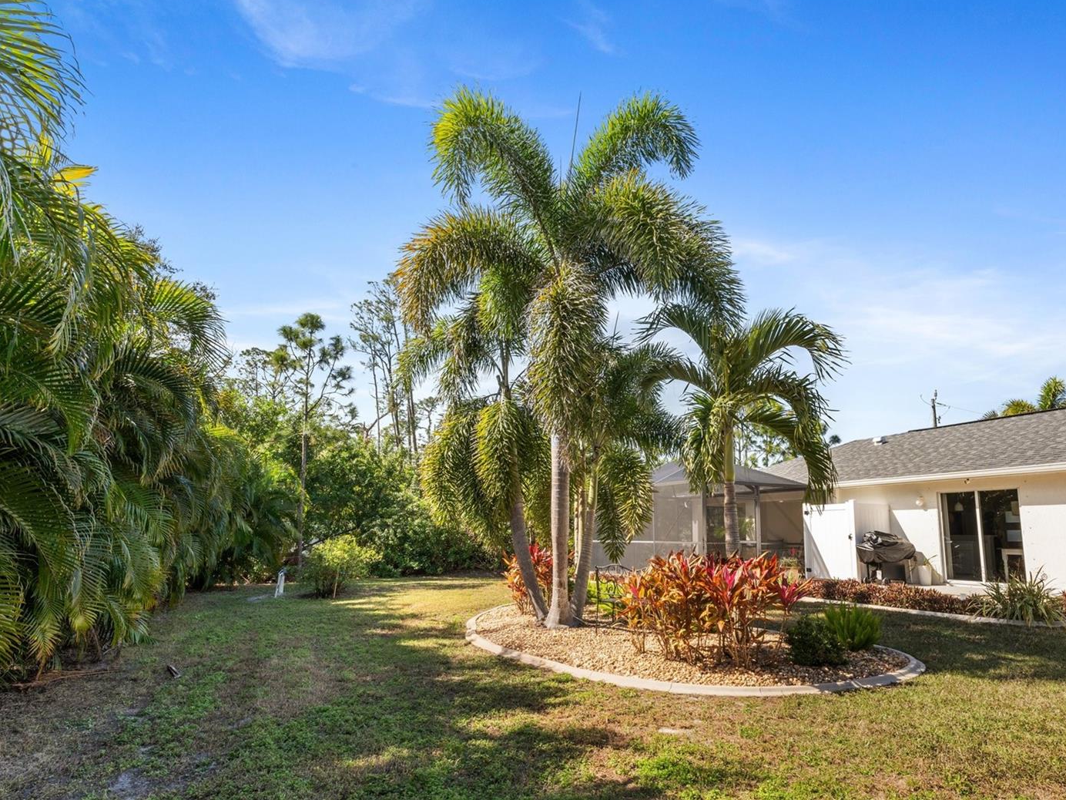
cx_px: 603
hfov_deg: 81.3
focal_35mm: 20
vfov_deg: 66.0
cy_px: 390
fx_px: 616
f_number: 9
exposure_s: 1/100
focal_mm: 12
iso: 100
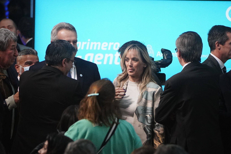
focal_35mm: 600
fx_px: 3850
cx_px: 116
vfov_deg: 2.3
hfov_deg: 3.4
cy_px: 77
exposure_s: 1/800
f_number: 5.6
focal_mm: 400
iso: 8000
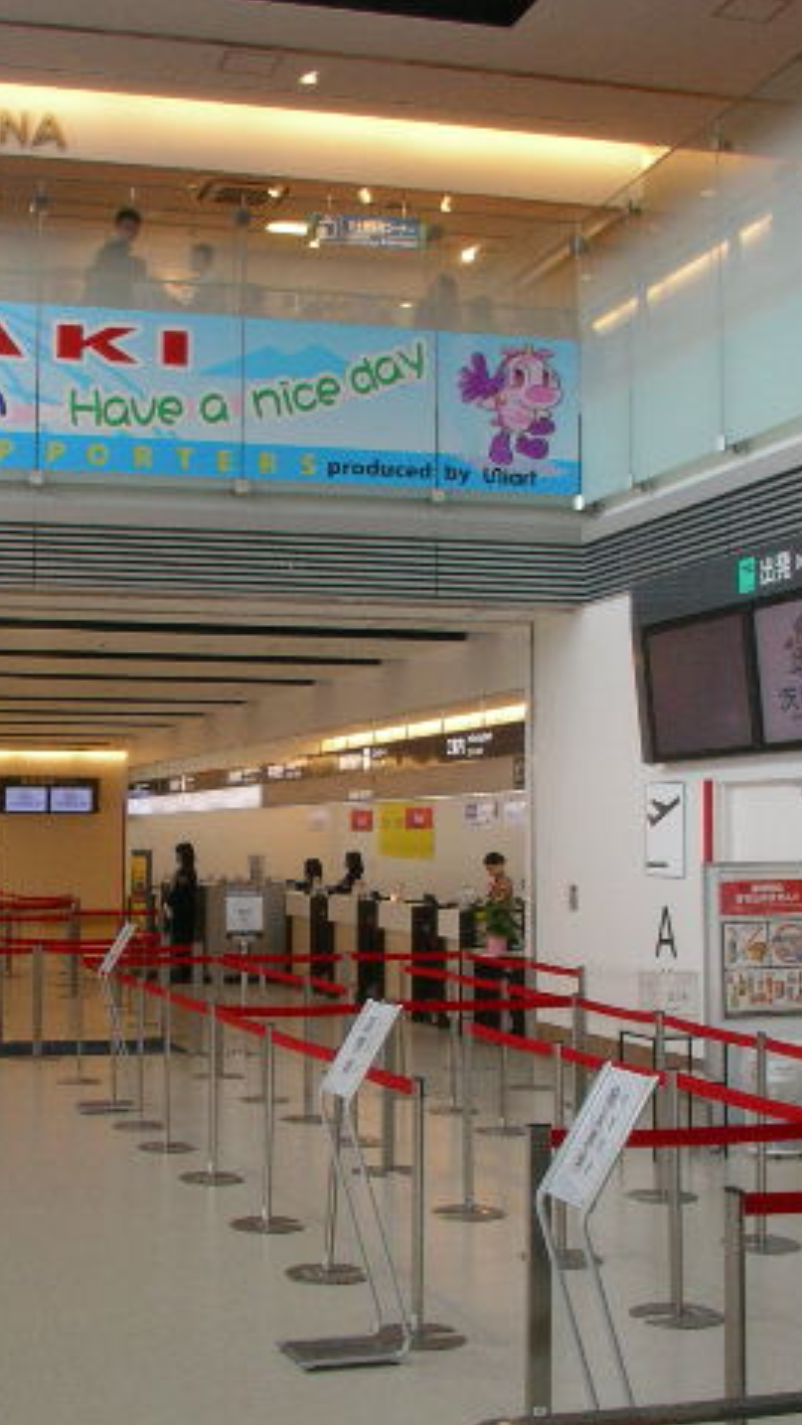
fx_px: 2041
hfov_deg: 22.2
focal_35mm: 54
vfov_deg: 38.5
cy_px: 712
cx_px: 391
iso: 100
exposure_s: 1/20
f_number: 2.8
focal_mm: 5.7
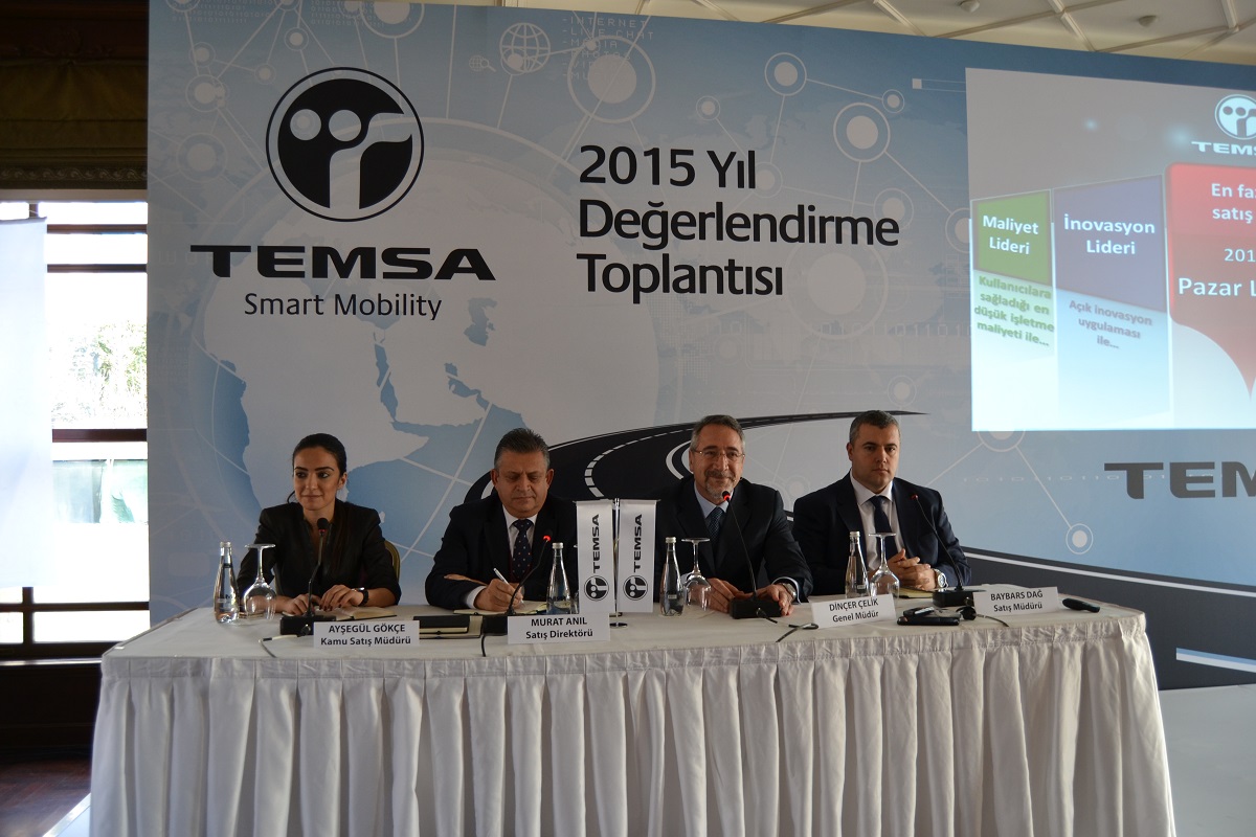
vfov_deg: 47.9
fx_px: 942
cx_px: 628
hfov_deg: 67.4
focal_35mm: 27
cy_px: 418
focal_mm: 18
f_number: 4
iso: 400
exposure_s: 1/60
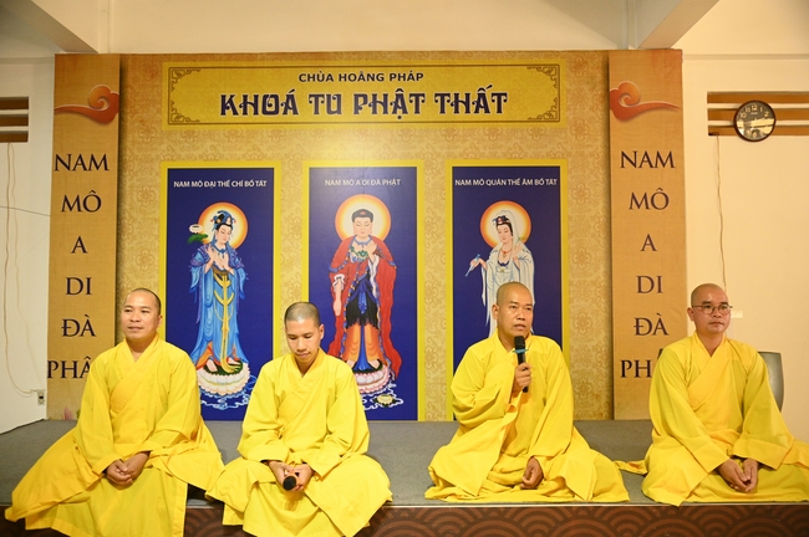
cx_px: 404
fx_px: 718
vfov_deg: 41.0
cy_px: 268
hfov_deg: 58.8
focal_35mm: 32
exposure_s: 1/200
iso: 5000
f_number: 4
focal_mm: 32
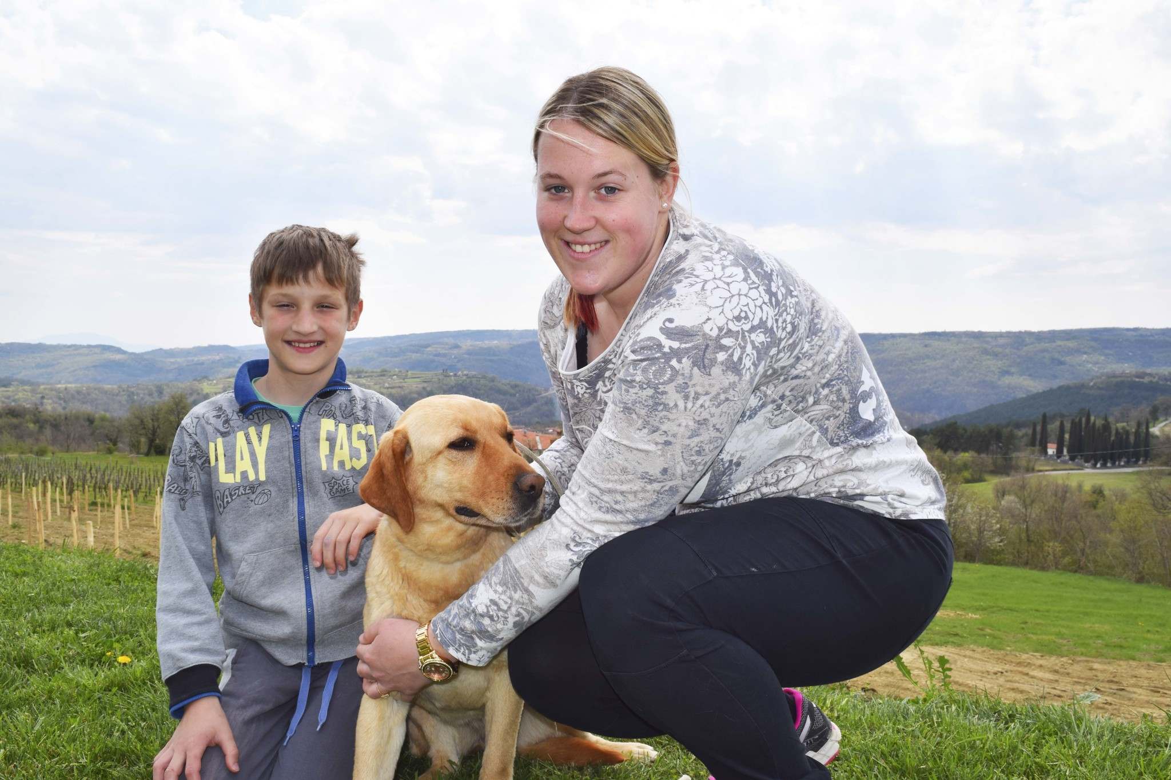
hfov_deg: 67.4
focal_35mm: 27
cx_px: 586
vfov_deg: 47.9
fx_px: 878
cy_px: 390
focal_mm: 18
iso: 100
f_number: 11
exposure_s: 1/200
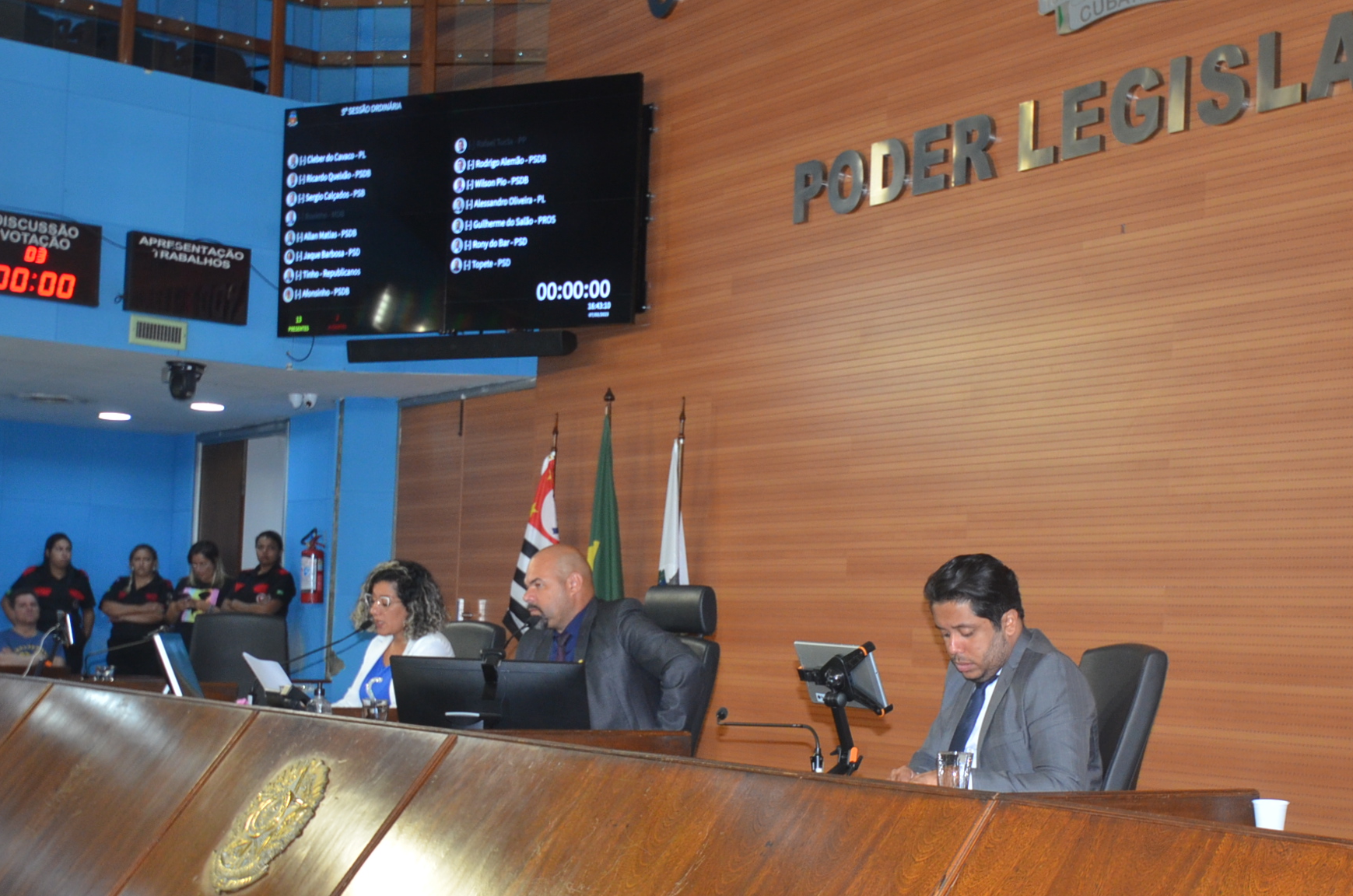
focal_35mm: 51
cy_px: 560
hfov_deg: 38.9
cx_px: 755
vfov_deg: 26.3
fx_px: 1913
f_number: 4.5
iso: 800
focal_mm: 24
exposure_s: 1/60
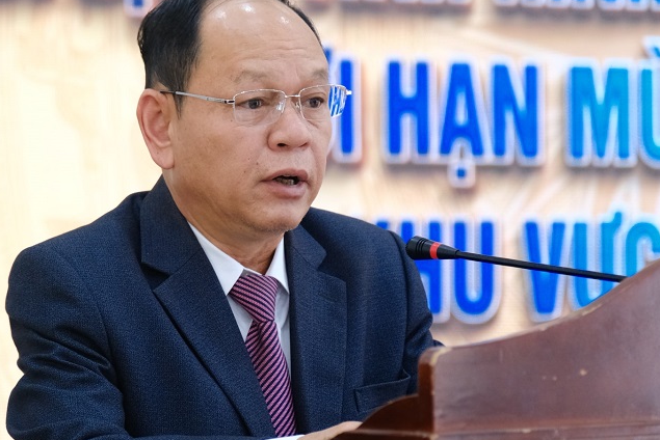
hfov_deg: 12.1
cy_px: 192
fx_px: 3118
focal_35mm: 170
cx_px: 241
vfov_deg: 8.1
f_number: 4
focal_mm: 80
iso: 2000
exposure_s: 1/80
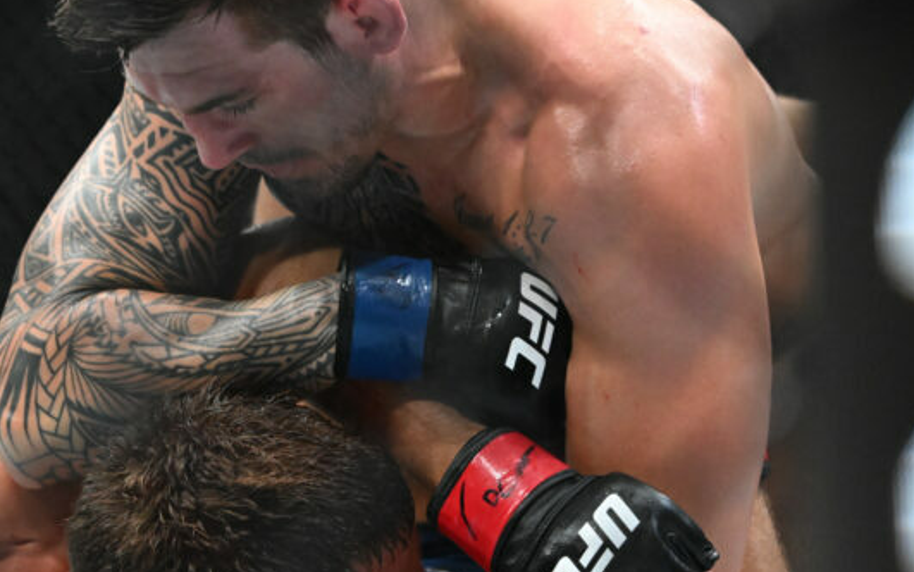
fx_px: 5879
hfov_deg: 8.9
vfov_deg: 5.6
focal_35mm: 236
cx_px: 372
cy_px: 330
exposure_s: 1/1600
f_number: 4
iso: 8000
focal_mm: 120
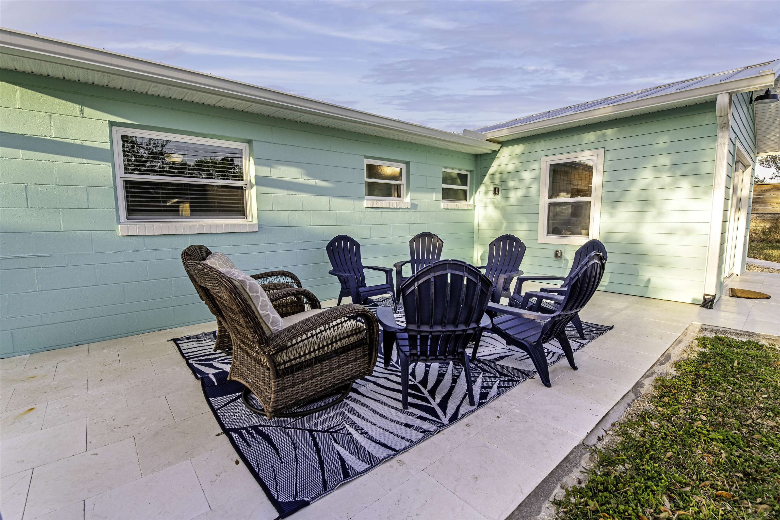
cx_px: 390
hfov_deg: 100.4
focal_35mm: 15
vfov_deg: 77.3
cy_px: 260
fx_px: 325
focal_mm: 15
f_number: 7.1
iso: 320
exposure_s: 1/200
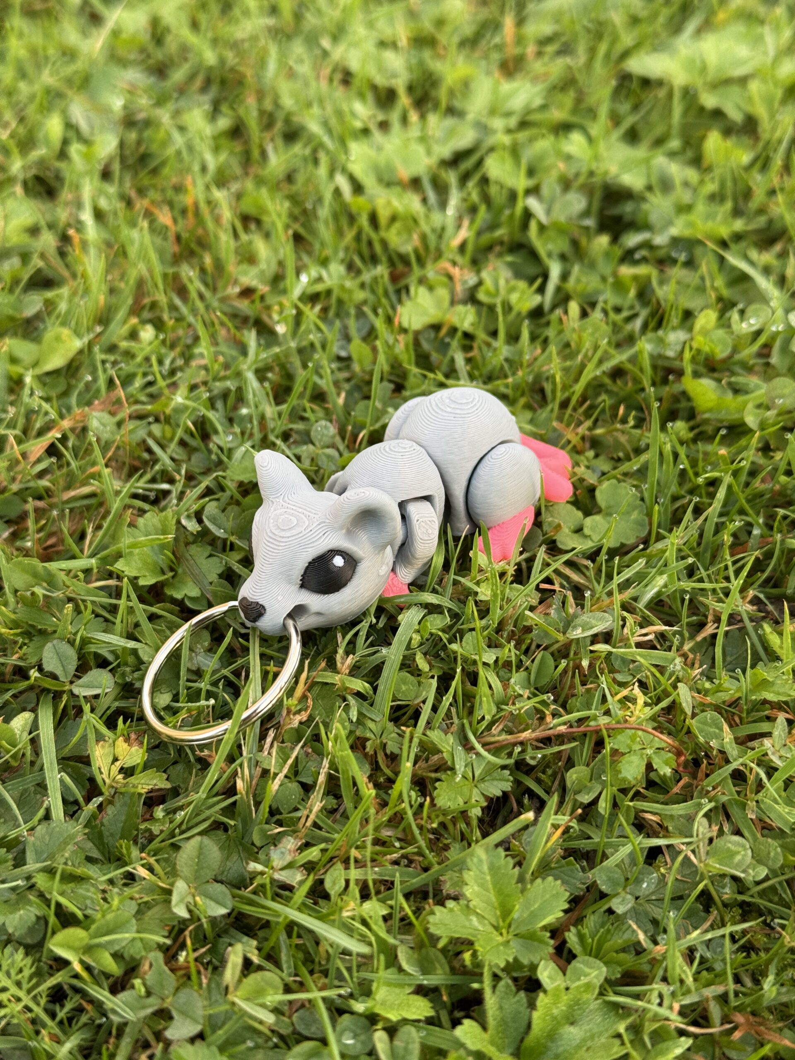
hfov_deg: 30.3
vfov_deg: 39.7
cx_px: 398
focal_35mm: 48
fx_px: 1470
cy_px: 530
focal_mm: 6.76
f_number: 1.78
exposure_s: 1/102
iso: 100
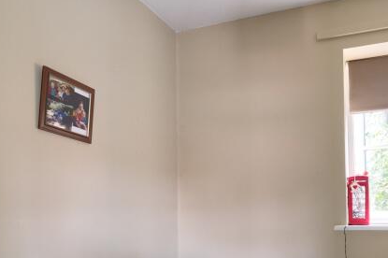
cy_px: 211
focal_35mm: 37
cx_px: 210
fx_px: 398
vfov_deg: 34.6
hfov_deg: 51.9
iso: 400
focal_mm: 10
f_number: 4
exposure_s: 1/15
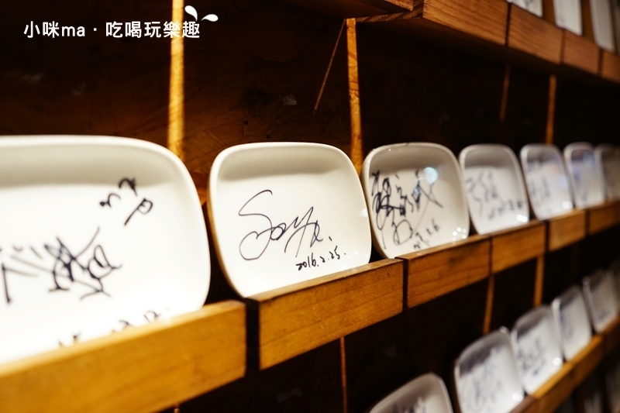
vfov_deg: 40.0
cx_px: 310
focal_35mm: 33
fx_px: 568
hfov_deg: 57.2
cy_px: 206
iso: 800
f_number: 4
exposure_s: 1/60
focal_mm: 33
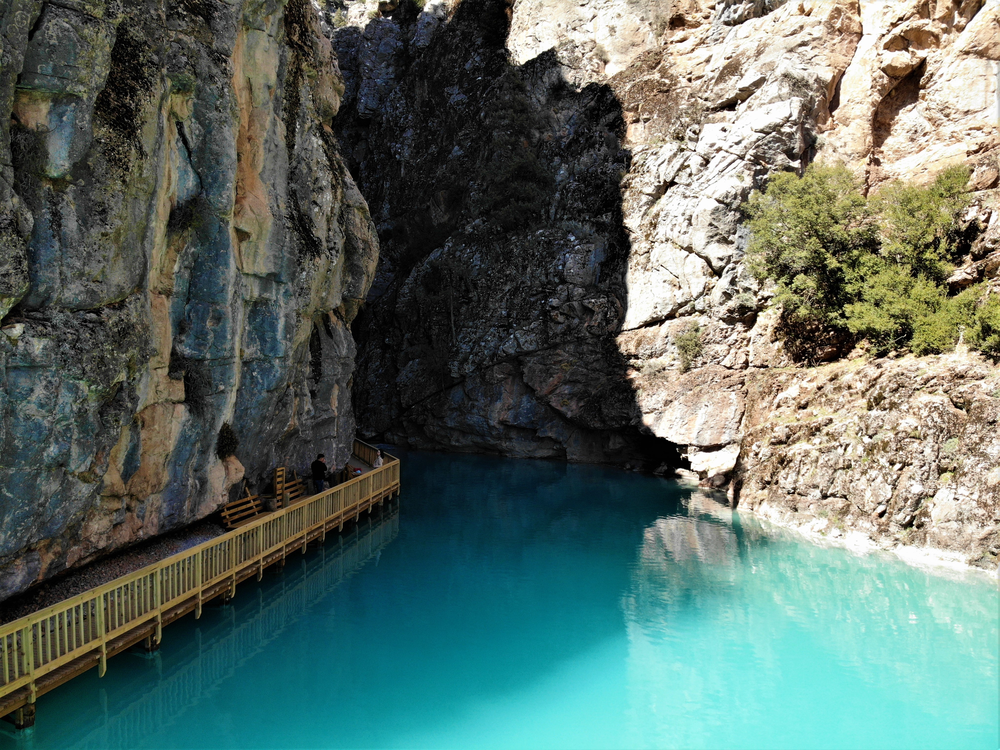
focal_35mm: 24
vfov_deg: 56.8
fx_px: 693
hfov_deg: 71.6
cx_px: 500
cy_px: 375
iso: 112
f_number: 2.8
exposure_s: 1/336
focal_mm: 4.5
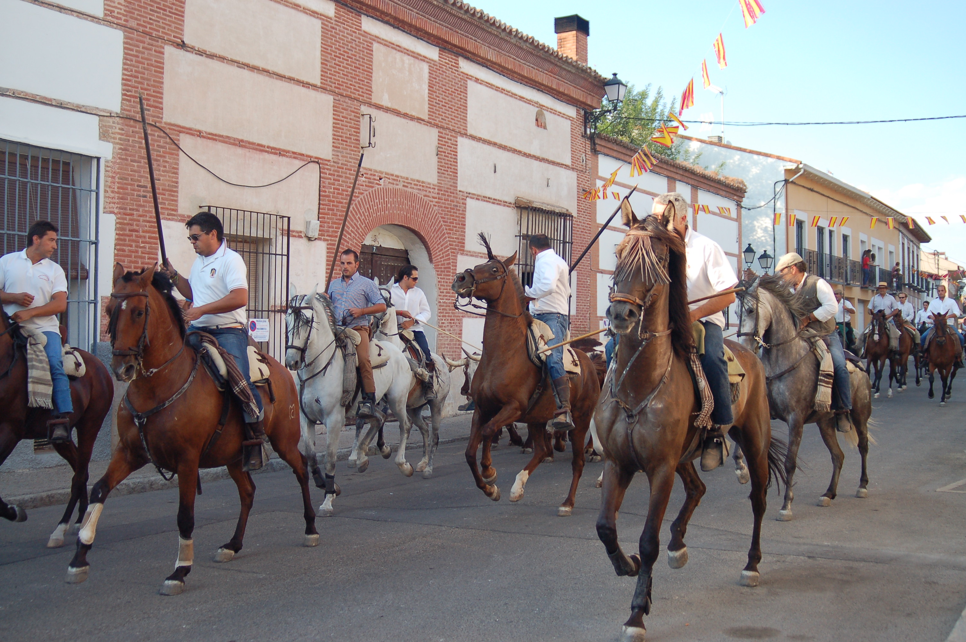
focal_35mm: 42
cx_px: 483
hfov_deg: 46.4
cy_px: 321
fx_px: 1126
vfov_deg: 31.8
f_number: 3.3
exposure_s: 1/800
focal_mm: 28
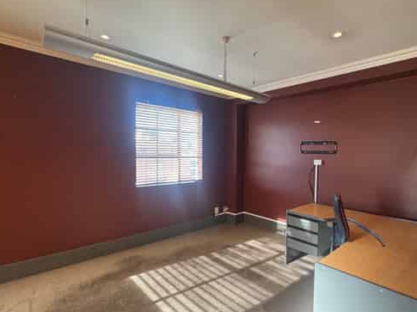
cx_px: 239
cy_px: 165
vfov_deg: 68.5
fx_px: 229
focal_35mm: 19
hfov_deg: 84.2
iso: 160
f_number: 2.2
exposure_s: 1/50
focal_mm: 2.22
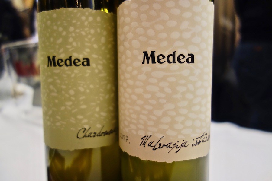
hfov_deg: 65.5
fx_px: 212
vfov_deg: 46.4
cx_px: 136
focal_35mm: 28
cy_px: 90
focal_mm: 10.4
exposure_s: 1/50
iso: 800
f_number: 1.8
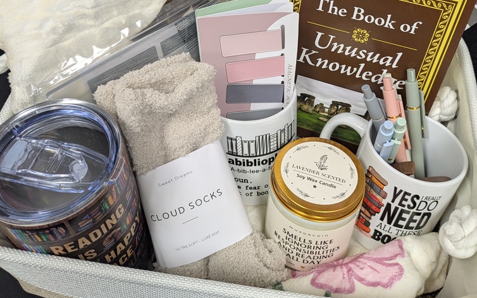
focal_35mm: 36
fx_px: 468
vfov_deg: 34.0
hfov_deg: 54.0
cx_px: 243
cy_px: 48
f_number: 1.89
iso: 131
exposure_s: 1/60
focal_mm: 5.43
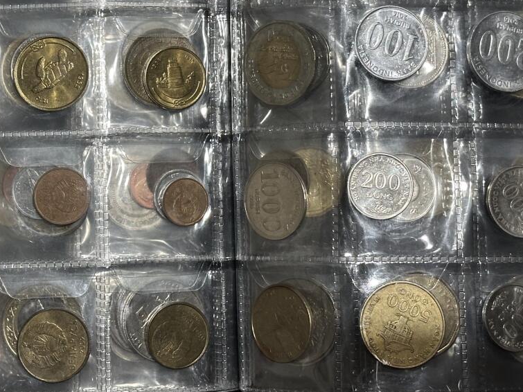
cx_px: 213
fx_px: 1344
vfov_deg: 16.4
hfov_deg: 22.0
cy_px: 51
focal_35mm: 89
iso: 125
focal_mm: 6.86
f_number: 1.78
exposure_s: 1/50
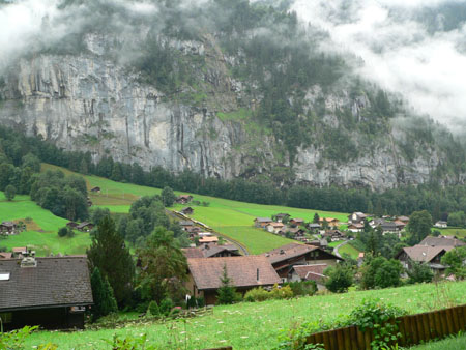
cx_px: 233
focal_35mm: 40
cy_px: 175
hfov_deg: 46.8
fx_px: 539
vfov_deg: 36.0
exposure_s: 1/80
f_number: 2.8
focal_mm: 6.6
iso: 80
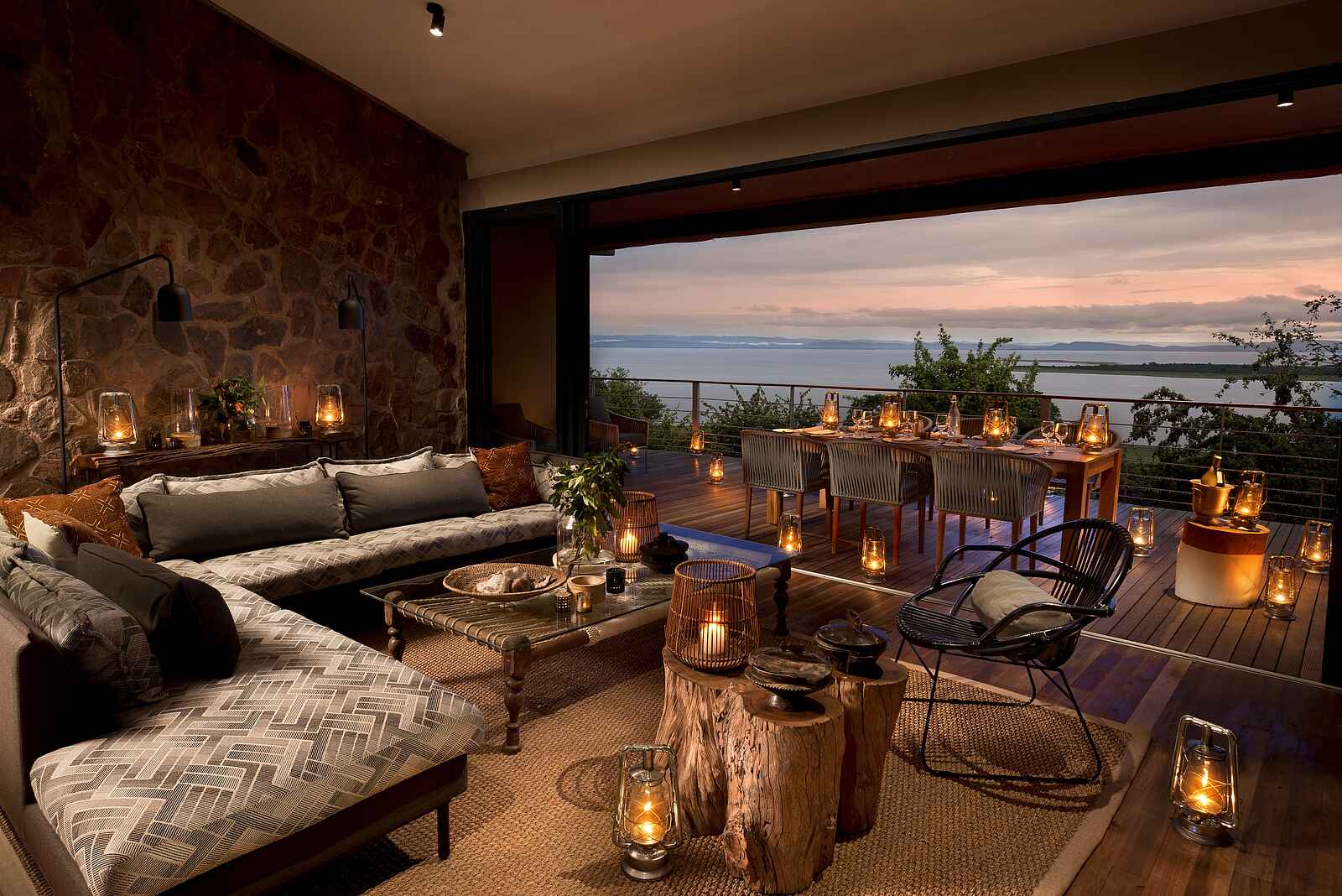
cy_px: 448
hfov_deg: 81.2
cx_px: 671
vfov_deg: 59.5
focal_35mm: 21
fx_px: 783
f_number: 9.5
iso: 200
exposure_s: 1
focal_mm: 21
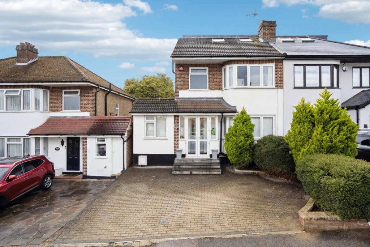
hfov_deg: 86.9
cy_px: 124
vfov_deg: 64.6
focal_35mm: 19
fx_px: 195
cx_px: 185
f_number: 5.6
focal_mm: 19
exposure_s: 1/1000
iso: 320
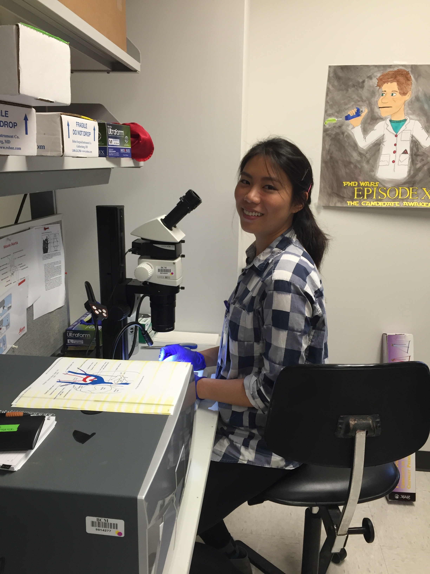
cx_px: 215
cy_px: 287
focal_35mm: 29
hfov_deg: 48.2
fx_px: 480
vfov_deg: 61.7
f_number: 2.2
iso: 80
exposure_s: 1/30
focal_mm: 4.15
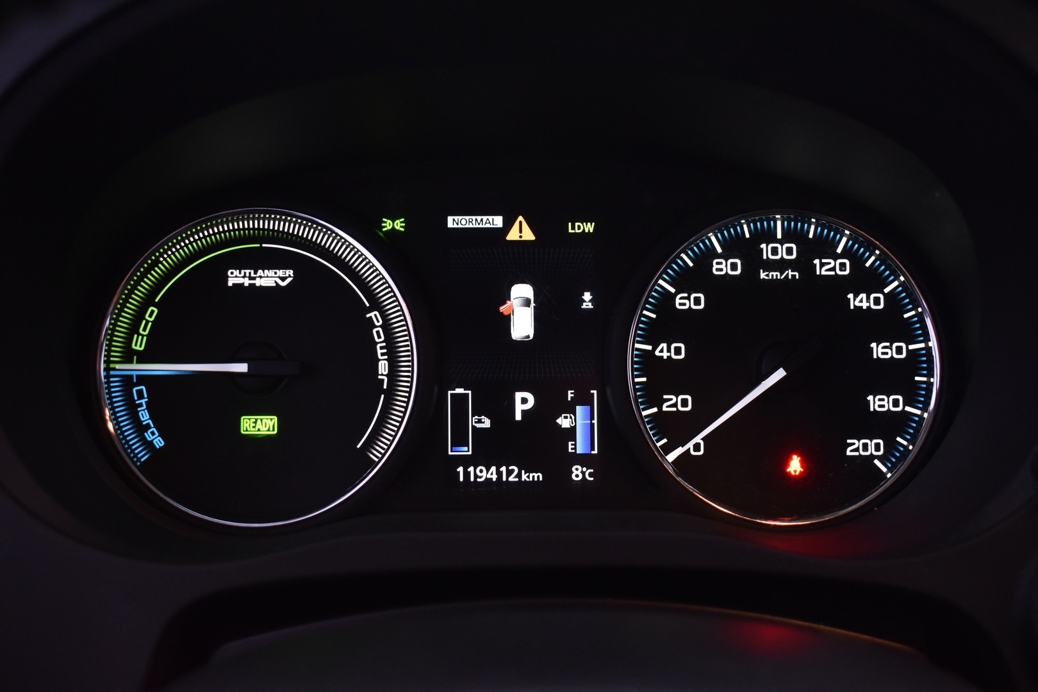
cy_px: 346
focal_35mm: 46
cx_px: 519
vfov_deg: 28.9
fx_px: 1341
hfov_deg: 42.3
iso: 1250
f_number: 5
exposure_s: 1/20
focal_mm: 31
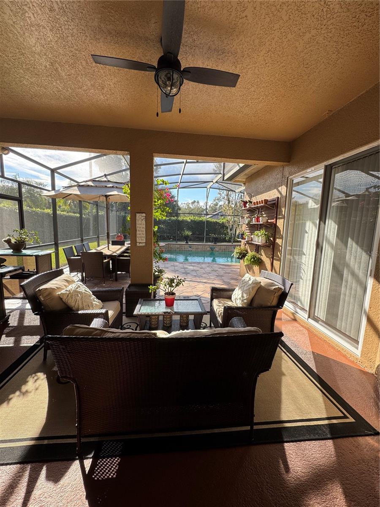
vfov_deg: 102.1
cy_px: 254
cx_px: 190
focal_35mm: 14
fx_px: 205
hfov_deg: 85.7
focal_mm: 2.22
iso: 40
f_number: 2.2
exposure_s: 1/276
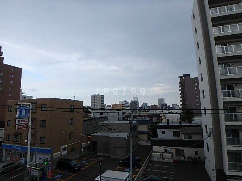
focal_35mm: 21
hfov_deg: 79.0
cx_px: 121
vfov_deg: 63.4
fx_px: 147
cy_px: 90
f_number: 3.5
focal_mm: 3.7
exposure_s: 1/320
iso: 125
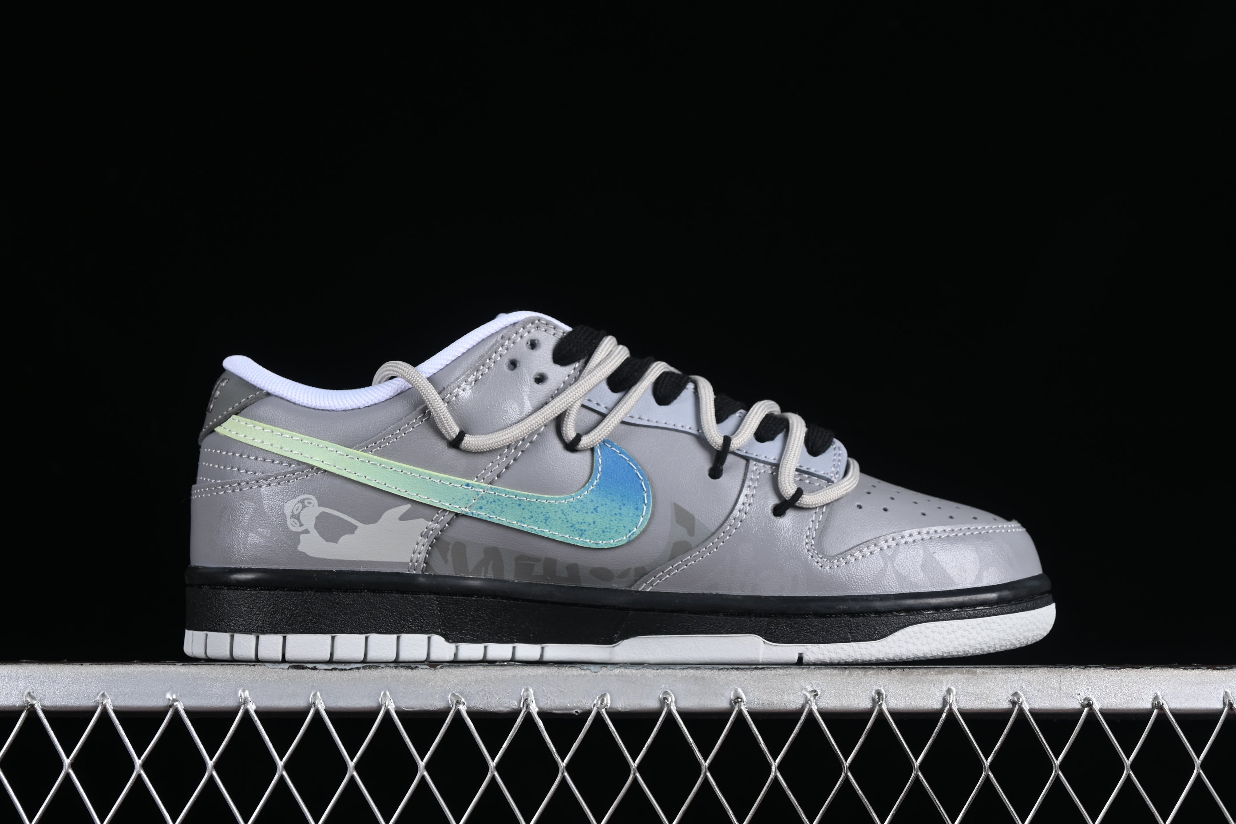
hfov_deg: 27.0
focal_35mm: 75
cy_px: 412
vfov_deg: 18.2
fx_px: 2575
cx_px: 618
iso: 160
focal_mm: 50
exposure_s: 1/80
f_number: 7.1
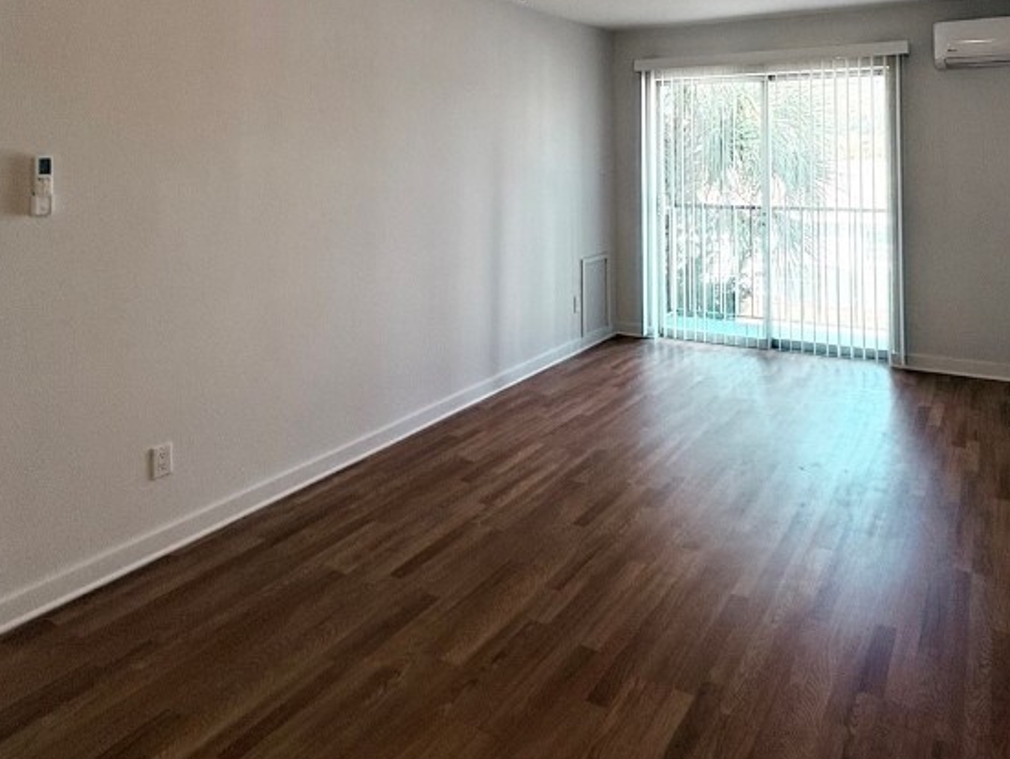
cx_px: 610
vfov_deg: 49.6
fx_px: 759
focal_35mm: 26
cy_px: 139
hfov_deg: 66.6
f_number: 2.2
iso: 100
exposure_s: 1/127
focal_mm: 2.22
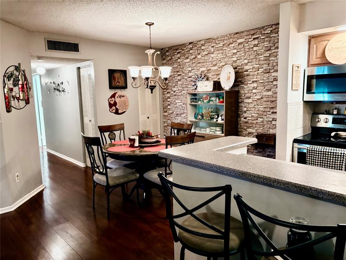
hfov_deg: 67.3
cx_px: 173
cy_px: 130
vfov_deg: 53.1
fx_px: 260
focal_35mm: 26
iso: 320
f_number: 1.6
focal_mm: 5.96
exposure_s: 1/60
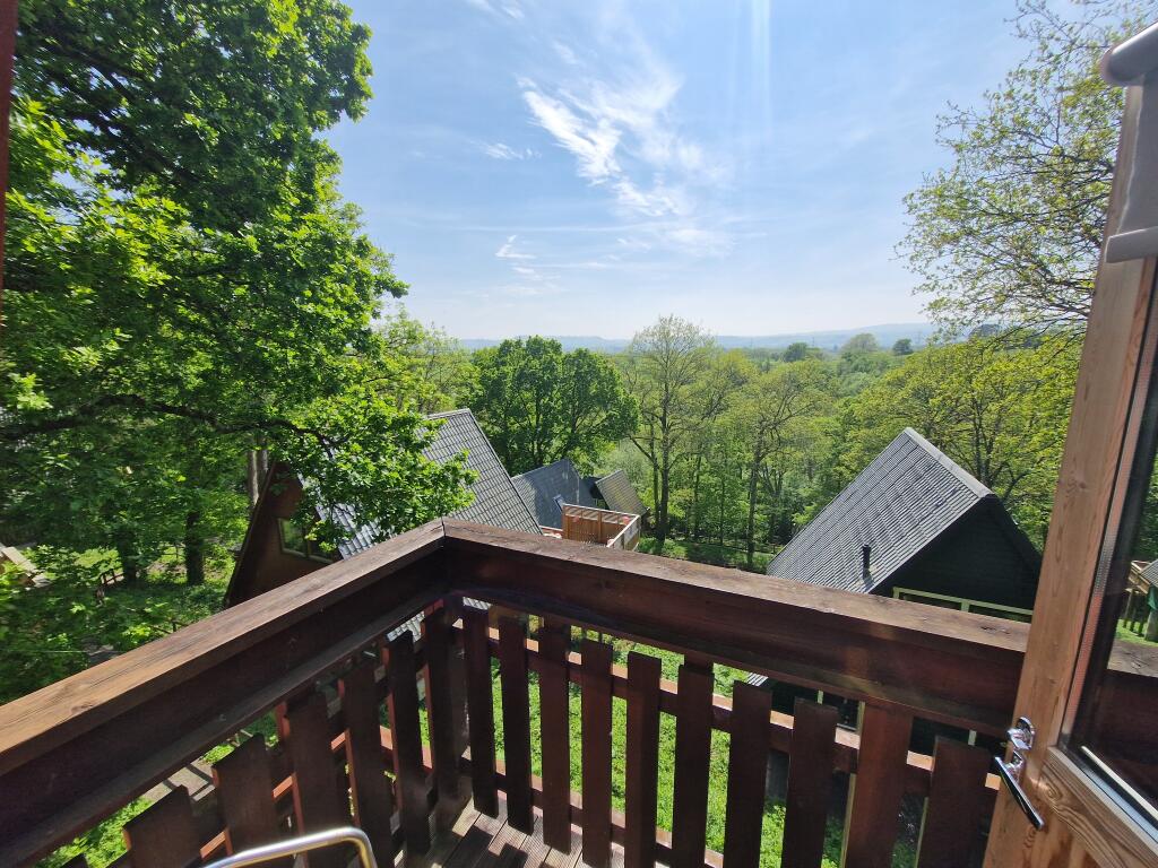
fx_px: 435
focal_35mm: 13
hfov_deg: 106.2
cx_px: 579
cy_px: 434
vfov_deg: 89.9
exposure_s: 1/3080
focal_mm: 2.2
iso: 50
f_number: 2.2
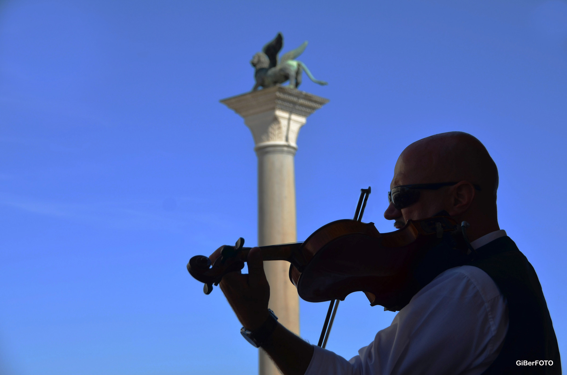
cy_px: 188
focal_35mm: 78
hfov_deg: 26.0
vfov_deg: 17.4
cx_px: 284
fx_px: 1226
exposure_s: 1/250
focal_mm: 52
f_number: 8
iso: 100
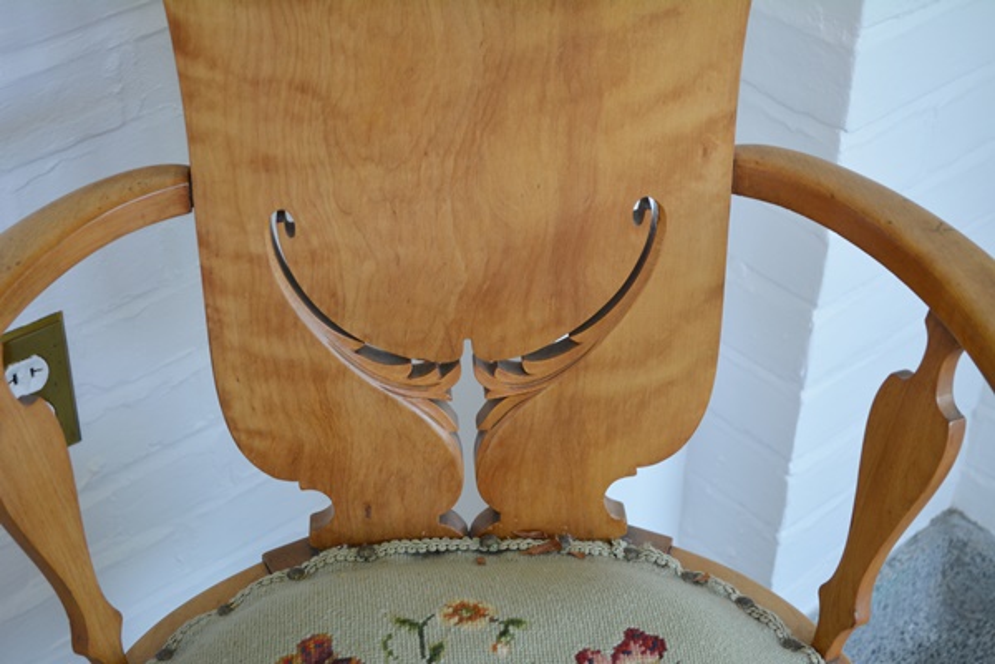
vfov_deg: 22.6
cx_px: 498
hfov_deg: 33.4
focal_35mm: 60
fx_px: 1658
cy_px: 332
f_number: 5.3
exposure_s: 1/60
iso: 450
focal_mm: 40
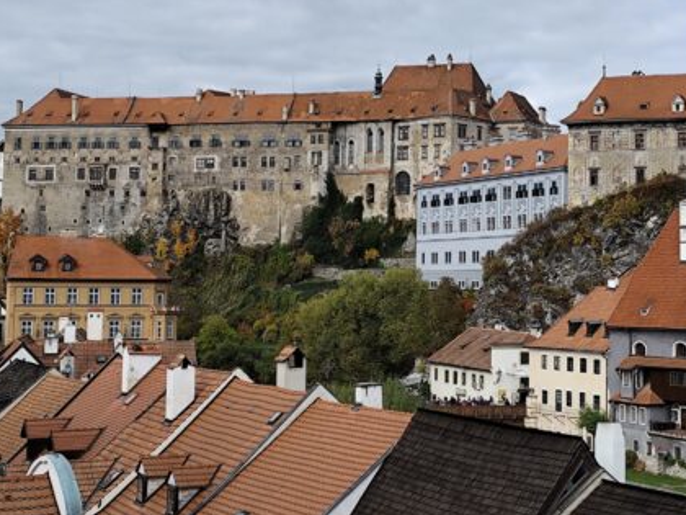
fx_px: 1466
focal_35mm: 74
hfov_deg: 26.1
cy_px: 146
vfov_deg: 19.8
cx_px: 493
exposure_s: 1/753
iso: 50
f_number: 1.65
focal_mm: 6.19
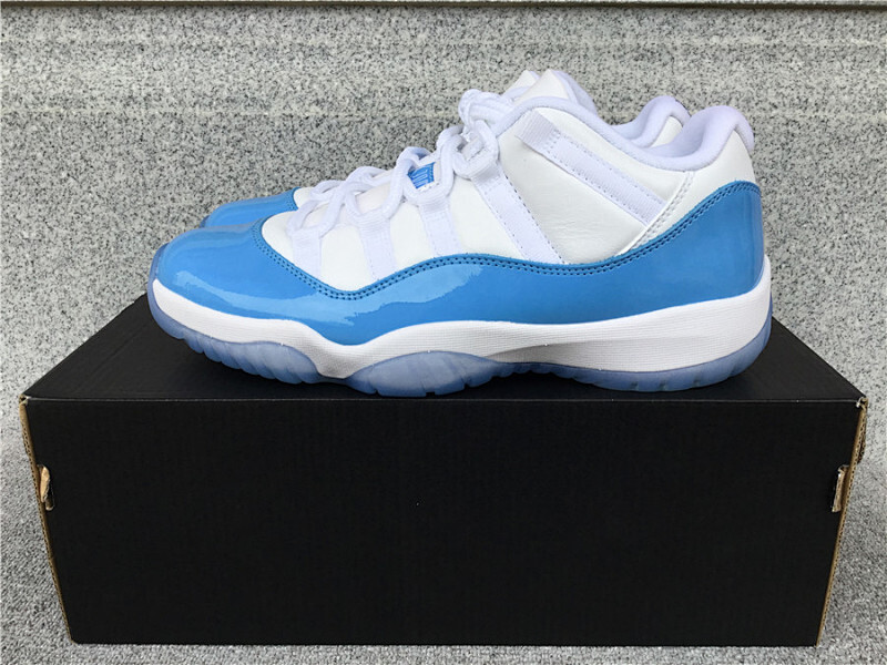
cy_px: 332
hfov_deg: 58.4
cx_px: 444
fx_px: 794
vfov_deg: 45.4
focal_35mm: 31
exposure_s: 1/233
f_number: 2.4
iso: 25
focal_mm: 3.3
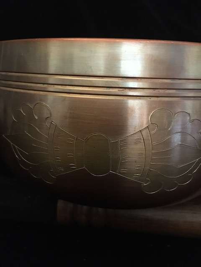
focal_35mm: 29
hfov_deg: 48.2
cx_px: 100
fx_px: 225
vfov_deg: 61.7
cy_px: 134
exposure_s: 1/17
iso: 320
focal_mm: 4.15
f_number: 2.2
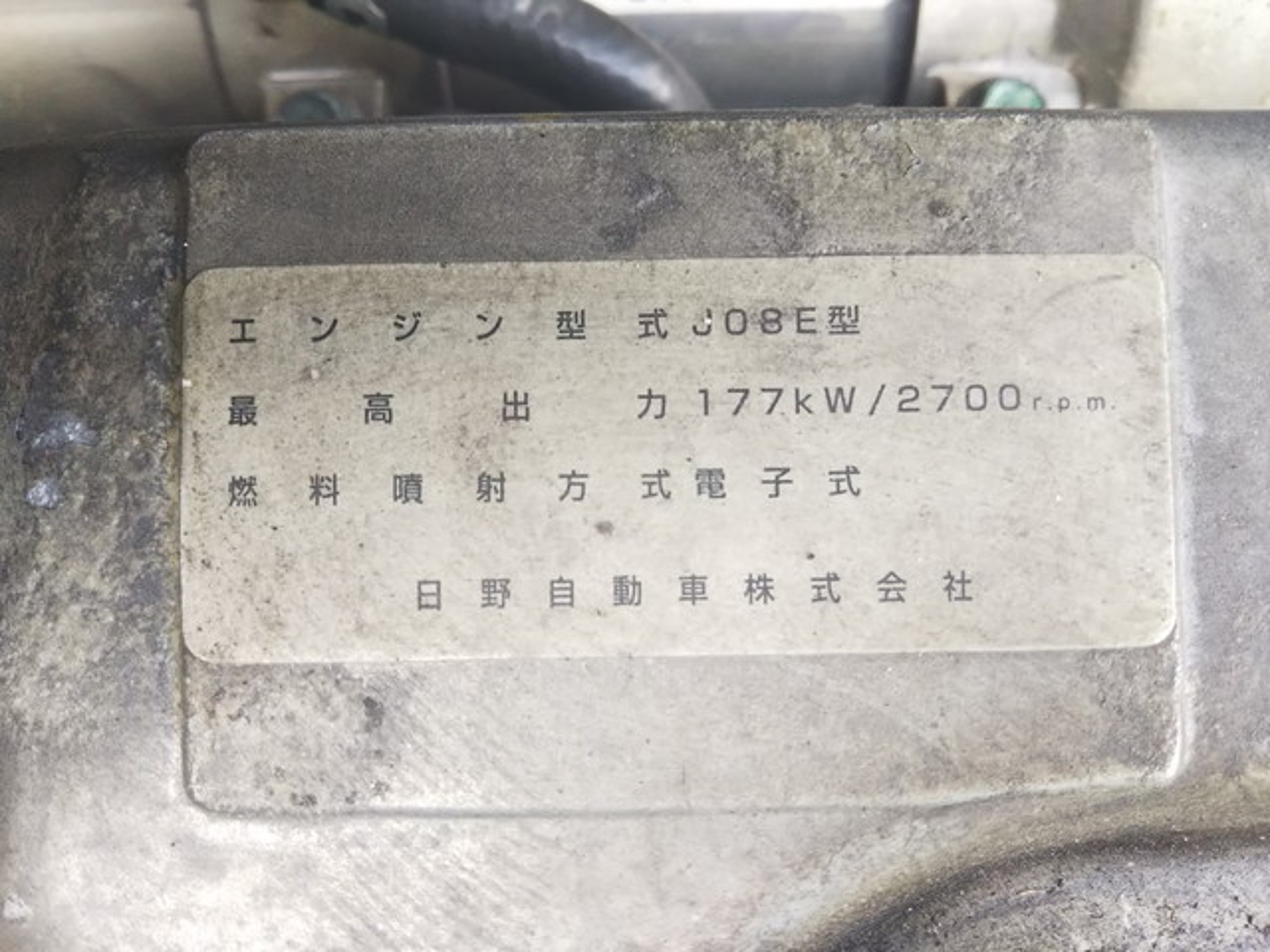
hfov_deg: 60.0
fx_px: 1101
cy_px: 476
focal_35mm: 30
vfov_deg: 46.8
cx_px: 635
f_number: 2.2
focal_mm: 4
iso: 64
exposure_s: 1/60
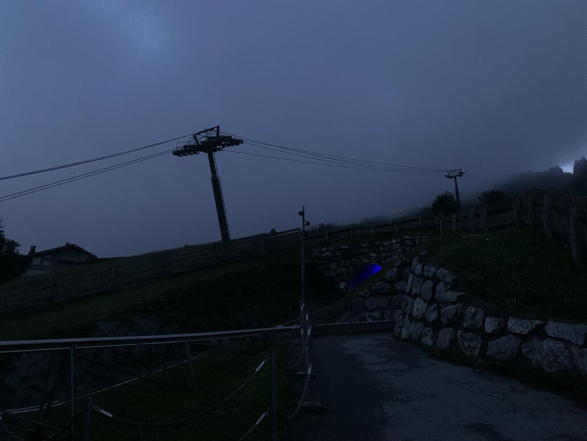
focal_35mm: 26
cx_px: 294
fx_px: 441
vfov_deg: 53.1
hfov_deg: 67.3
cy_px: 220
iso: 1600
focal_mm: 4.25
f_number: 1.8
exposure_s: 1/16
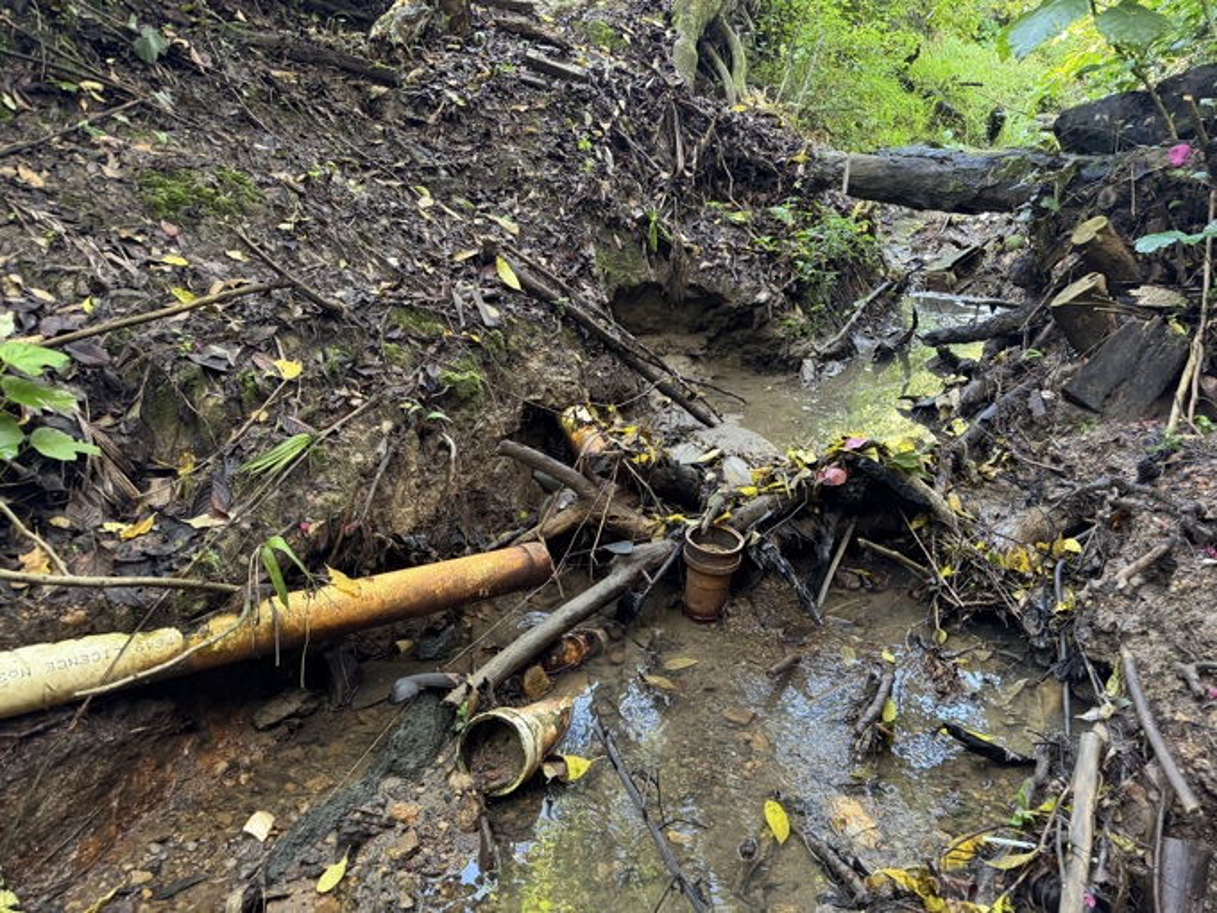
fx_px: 844
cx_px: 608
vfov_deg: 56.8
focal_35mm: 24
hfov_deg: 71.6
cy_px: 456
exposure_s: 1/60
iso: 250
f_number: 1.78
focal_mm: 6.76
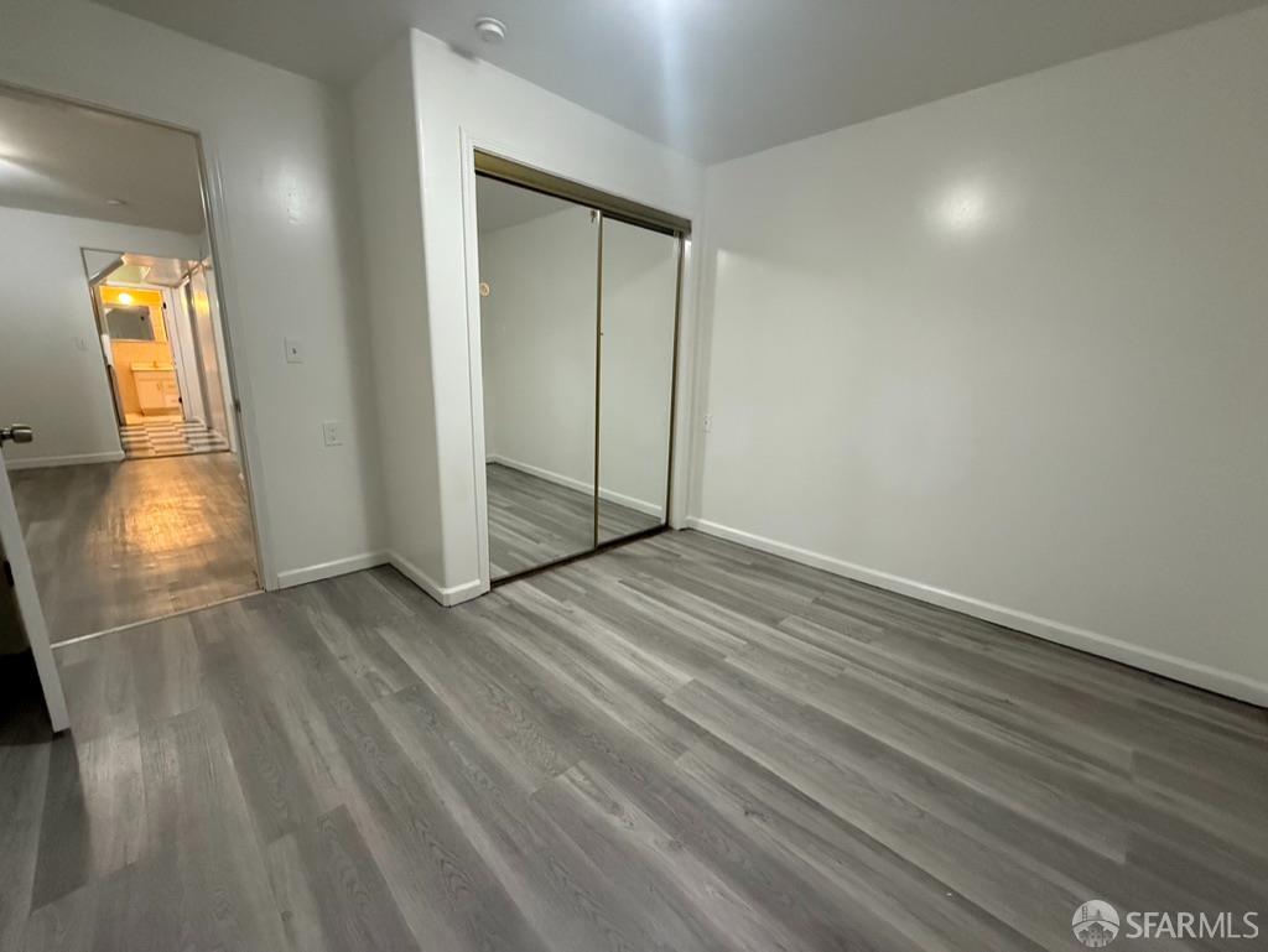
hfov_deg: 102.0
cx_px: 634
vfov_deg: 85.7
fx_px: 513
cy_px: 476
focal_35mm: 14
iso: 640
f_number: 2.2
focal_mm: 2.22
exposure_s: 1/60
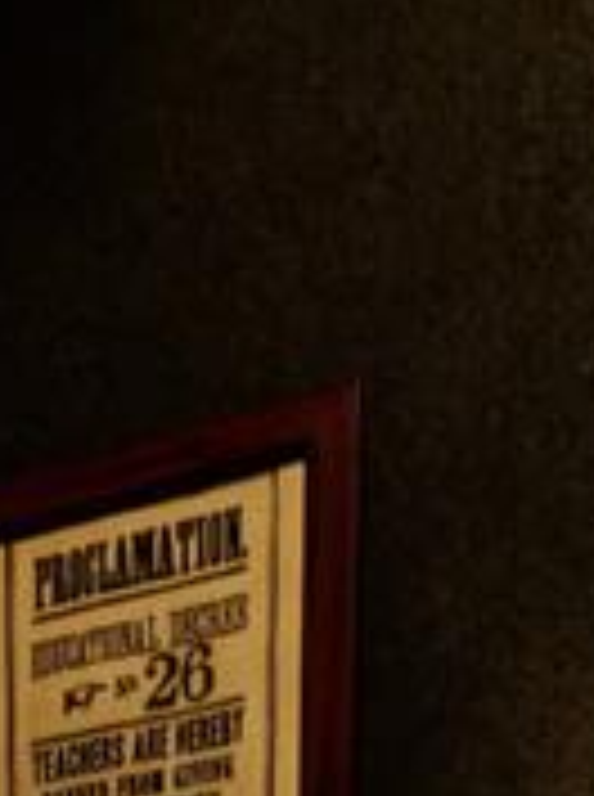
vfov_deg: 10.4
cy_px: 2051
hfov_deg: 9.3
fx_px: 3651
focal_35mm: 159
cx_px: 466
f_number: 2
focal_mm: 4.67
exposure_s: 1/60
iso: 504
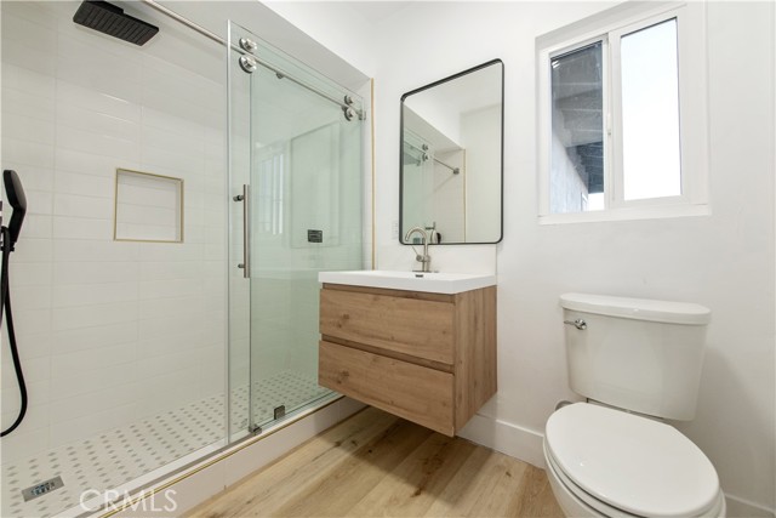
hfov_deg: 104.2
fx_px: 302
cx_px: 388
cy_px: 259
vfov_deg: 81.2
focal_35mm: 14
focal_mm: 14
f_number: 5.6
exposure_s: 1/125
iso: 720
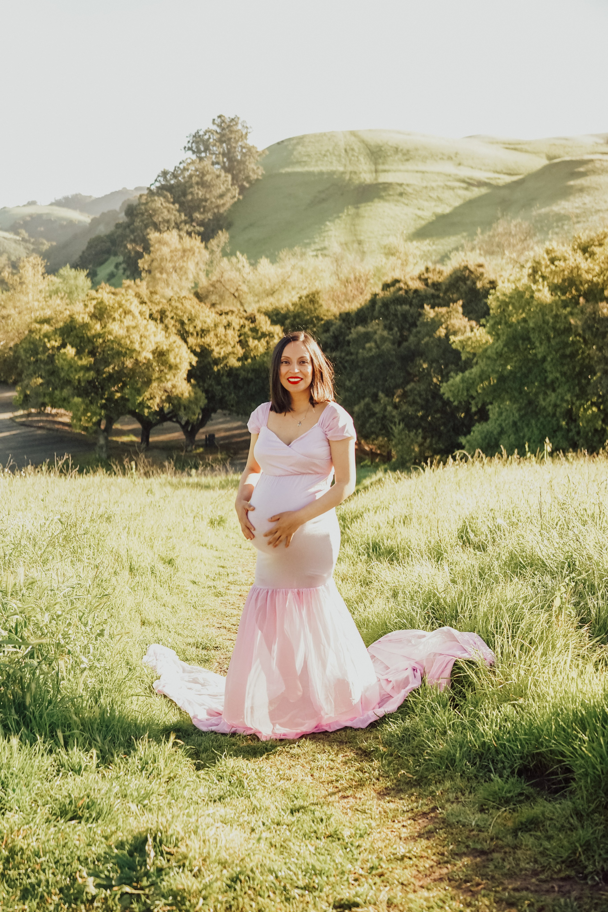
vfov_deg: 54.4
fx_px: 887
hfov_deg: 37.9
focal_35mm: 35
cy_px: 456
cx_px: 304
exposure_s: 1/8000
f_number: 2.2
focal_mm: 35
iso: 2500
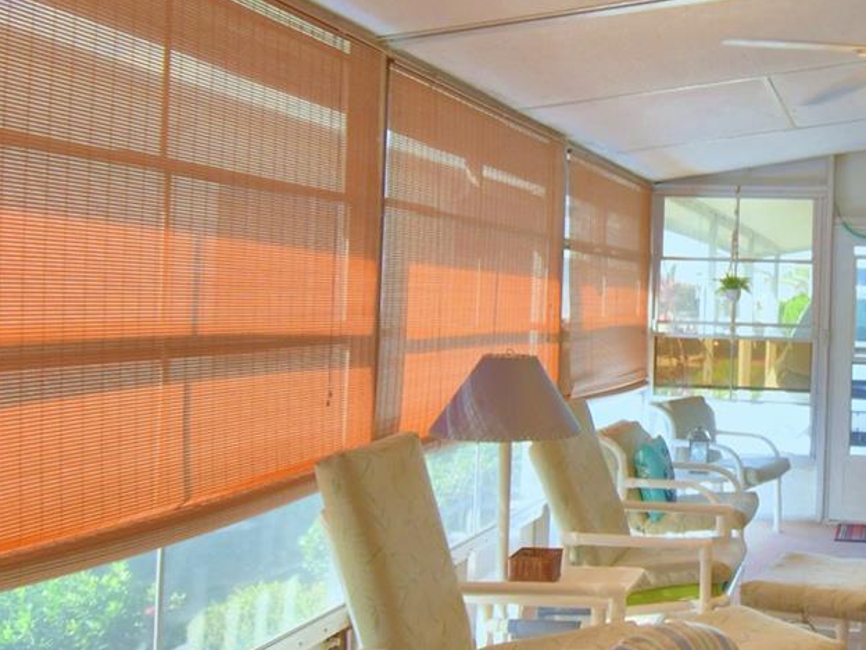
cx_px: 808
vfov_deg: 38.6
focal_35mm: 37
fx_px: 926
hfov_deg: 44.7
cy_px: 290
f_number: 4.5
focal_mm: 10
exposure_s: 1/60
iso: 400
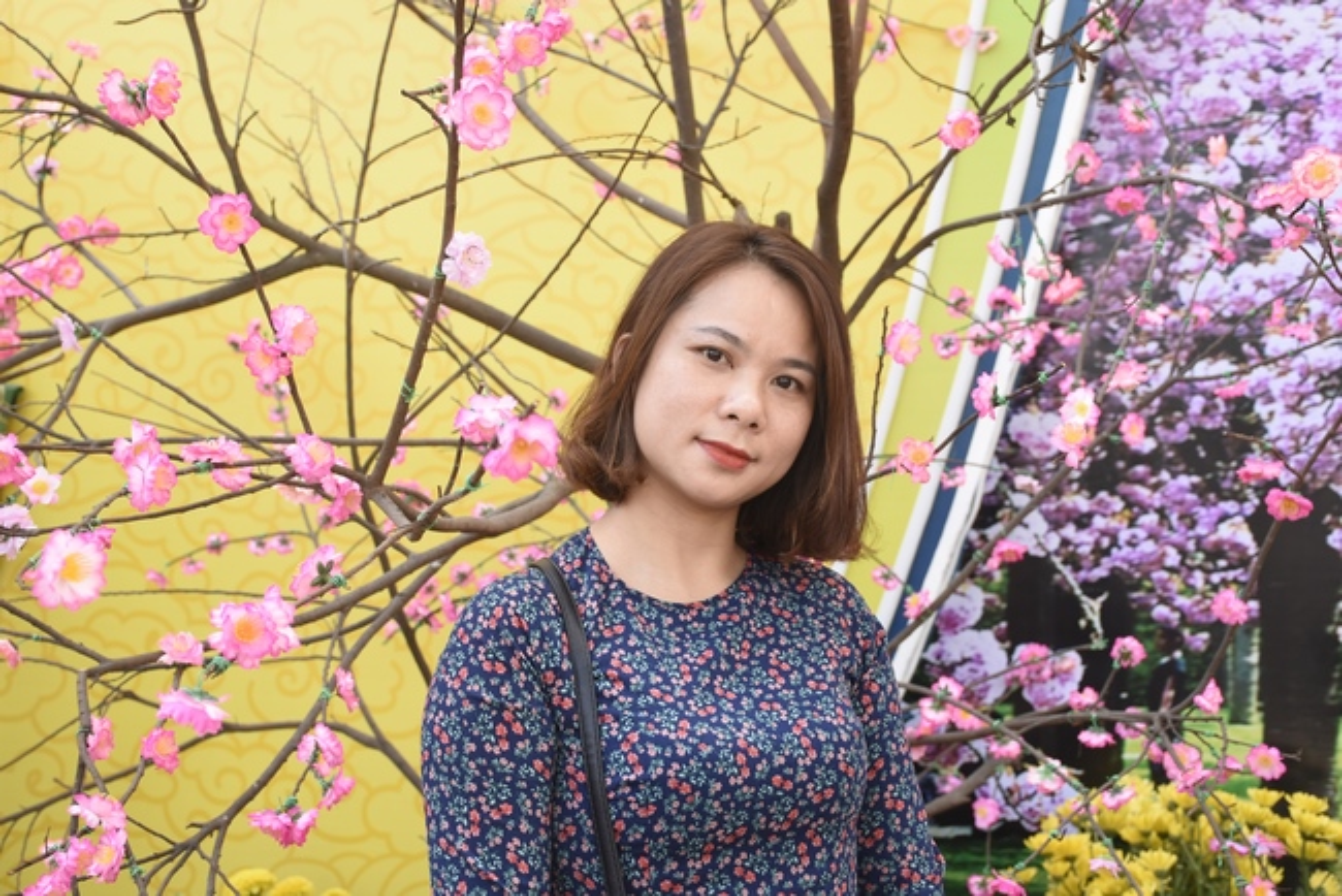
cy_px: 448
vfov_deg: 26.5
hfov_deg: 38.9
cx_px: 671
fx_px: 1902
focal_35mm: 51
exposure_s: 1/125
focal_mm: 34
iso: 320
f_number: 5.6
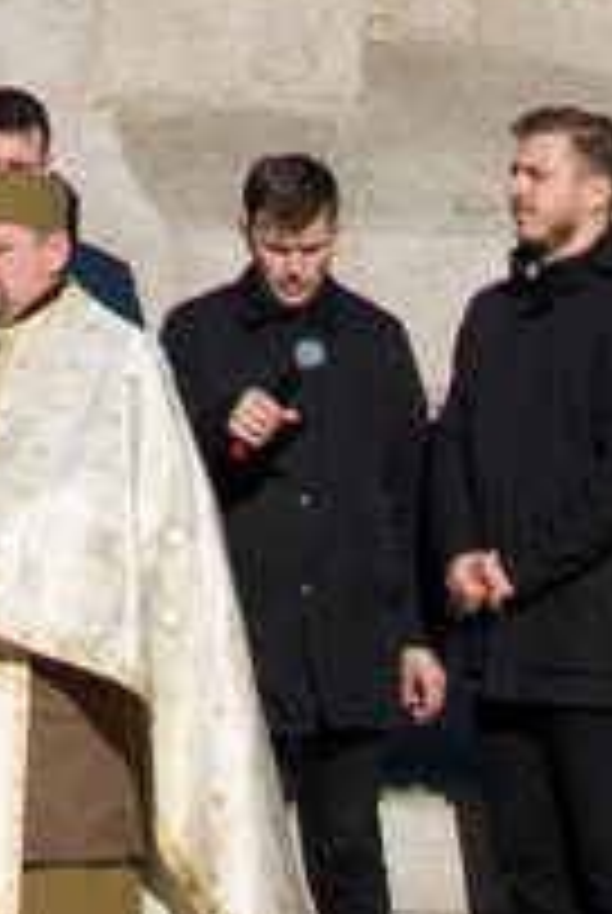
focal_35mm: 266
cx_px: -488
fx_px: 6759
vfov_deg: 7.3
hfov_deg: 5.1
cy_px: -1108
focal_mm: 45
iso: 100
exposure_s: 1/320
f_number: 8
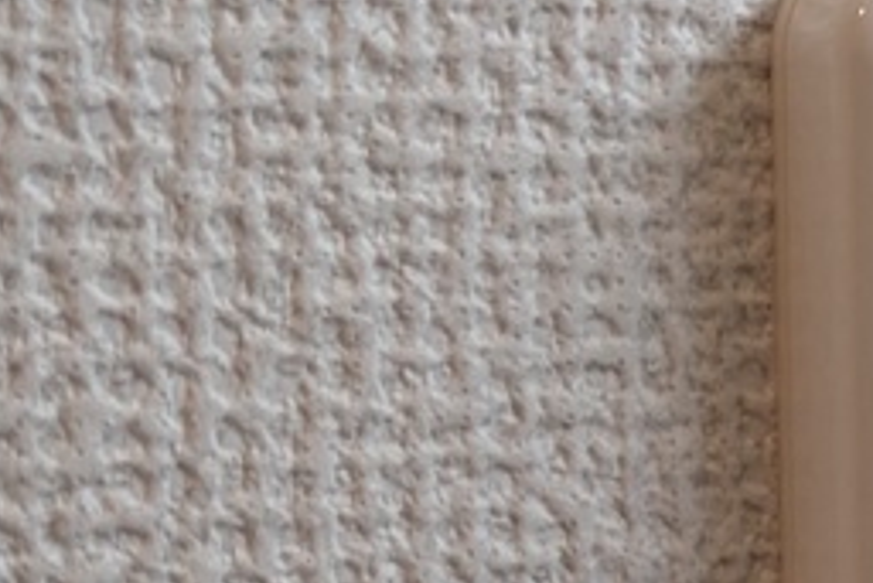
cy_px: 733
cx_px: 1456
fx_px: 4828
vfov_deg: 6.9
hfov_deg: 9.9
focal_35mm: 199
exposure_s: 1/40
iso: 61
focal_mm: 5.43
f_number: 1.89
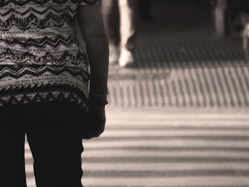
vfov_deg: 1.3
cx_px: -51
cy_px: 105
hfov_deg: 1.7
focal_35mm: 1182
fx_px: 8501
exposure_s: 1/500
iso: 400
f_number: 6.3
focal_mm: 270
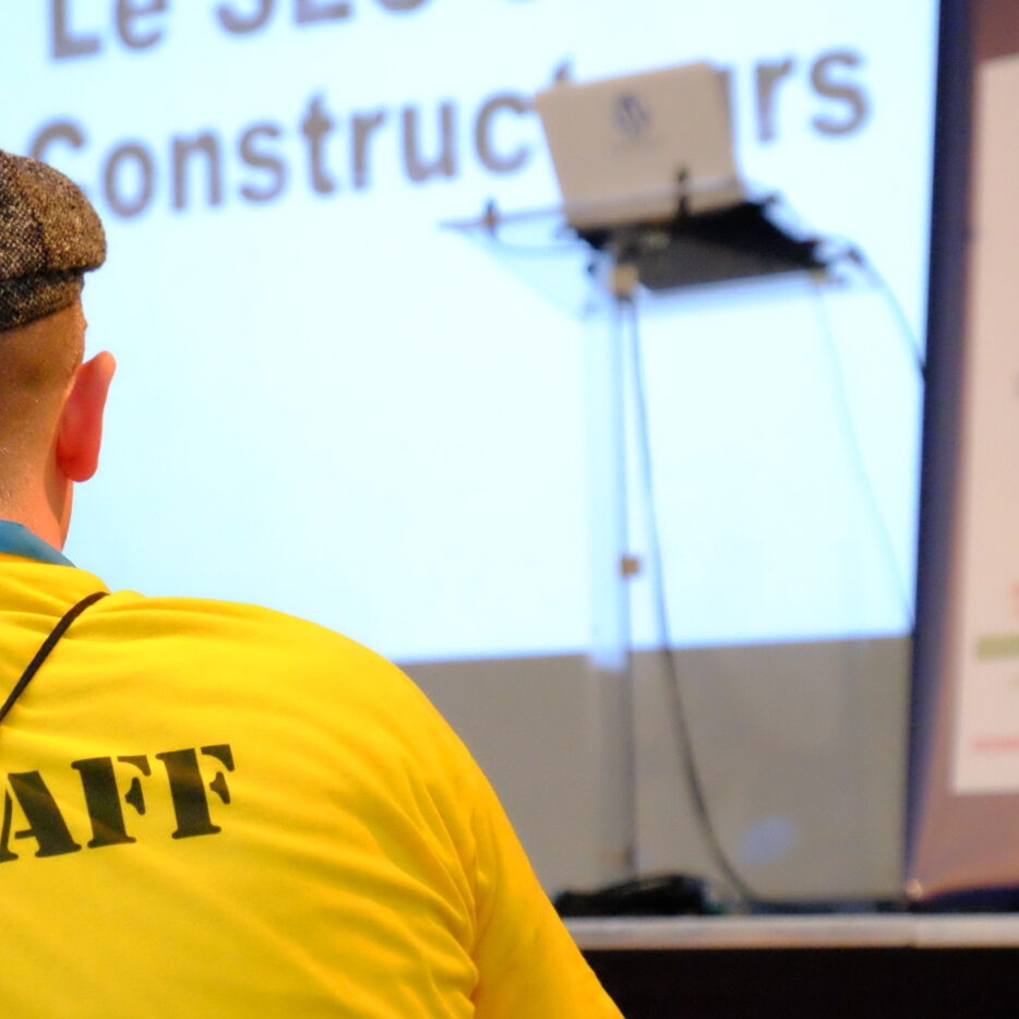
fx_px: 3830
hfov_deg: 15.1
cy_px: 516
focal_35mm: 115
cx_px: 236
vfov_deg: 15.2
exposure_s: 1/56
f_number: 5.6
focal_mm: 52.4
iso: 12800
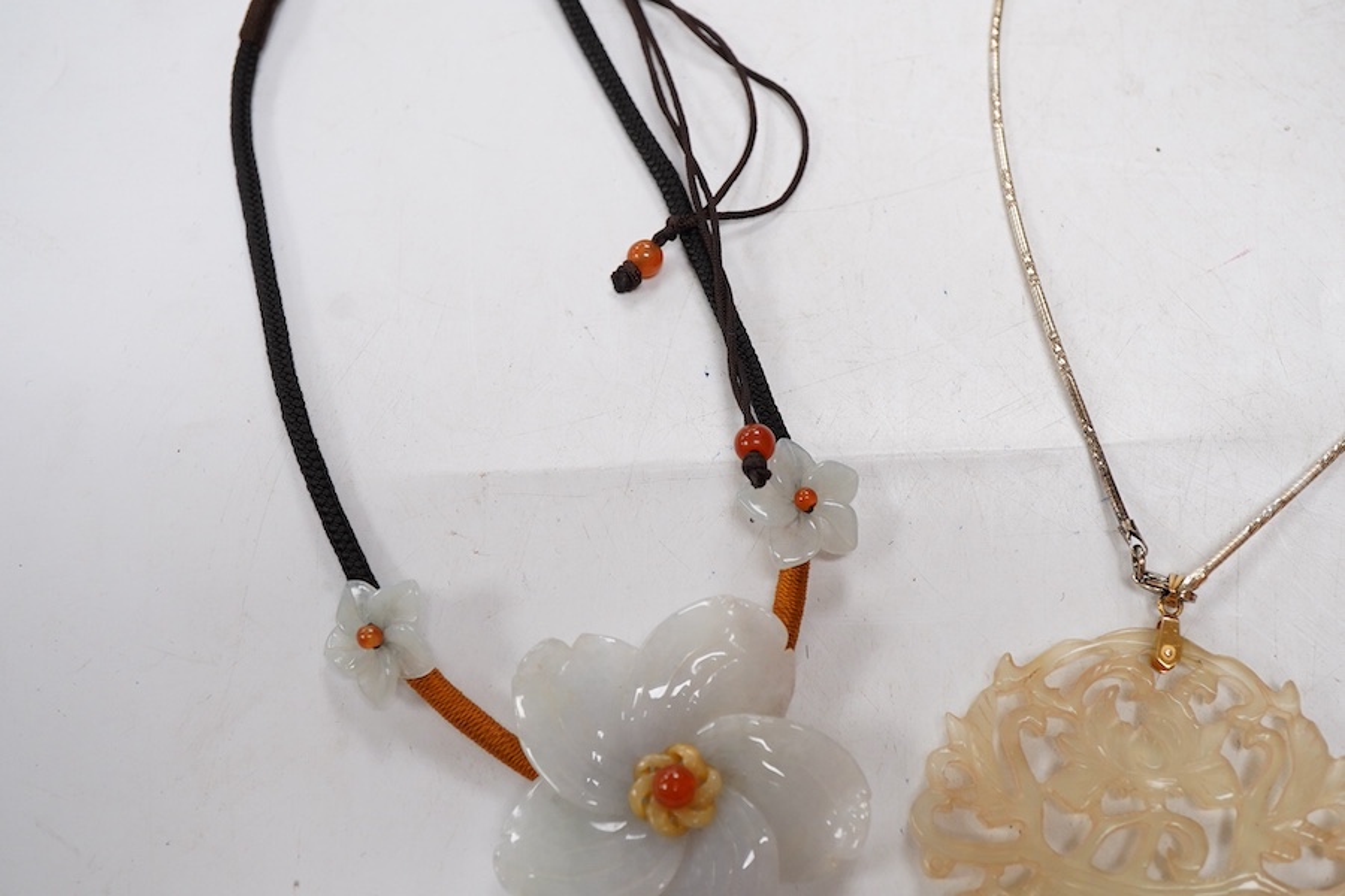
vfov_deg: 29.9
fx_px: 1681
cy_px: 448
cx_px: 672
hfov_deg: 43.6
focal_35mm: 45
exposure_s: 1/125
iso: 1250
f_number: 10
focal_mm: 30
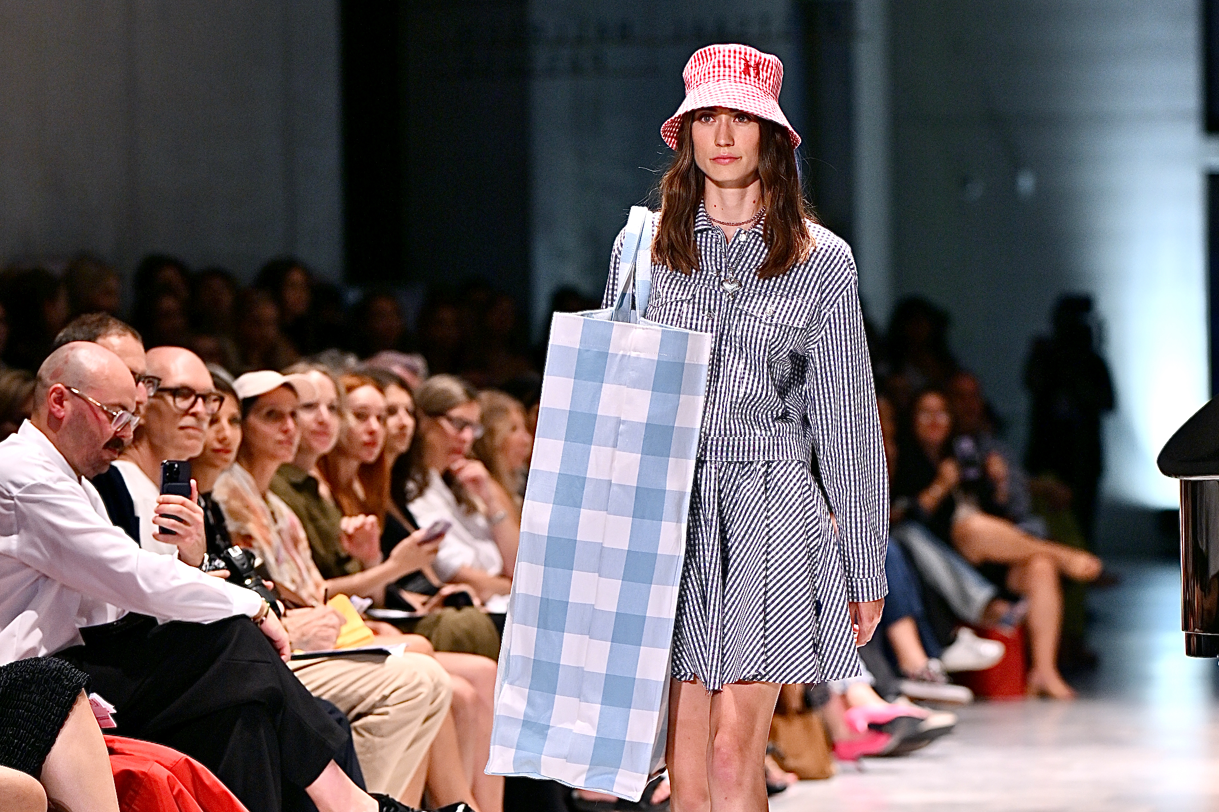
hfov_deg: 23.6
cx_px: 610
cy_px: 402
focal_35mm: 86
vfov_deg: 15.9
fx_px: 2912
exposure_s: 1/400
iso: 280
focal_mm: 85
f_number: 2
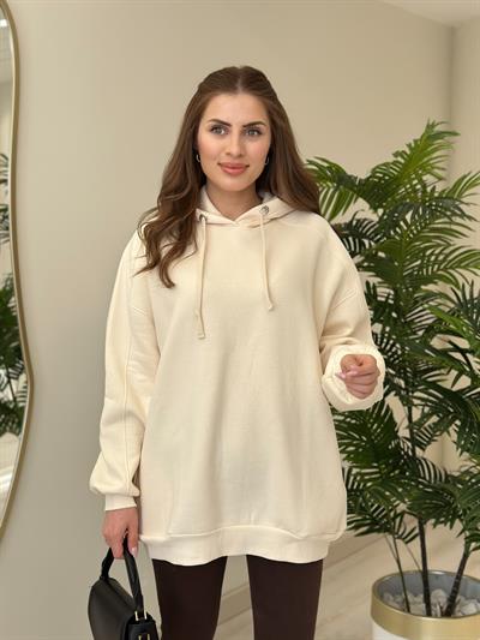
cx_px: 240
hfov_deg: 30.3
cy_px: 320
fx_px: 887
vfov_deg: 39.6
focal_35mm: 48
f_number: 1.78
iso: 80
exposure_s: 1/555
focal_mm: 6.86
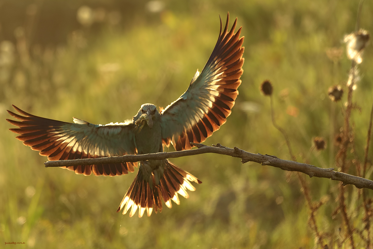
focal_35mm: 400
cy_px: 124
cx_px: 186
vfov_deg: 3.4
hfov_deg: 5.2
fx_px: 4144
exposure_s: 1/4000
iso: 720
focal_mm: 400
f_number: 5.6
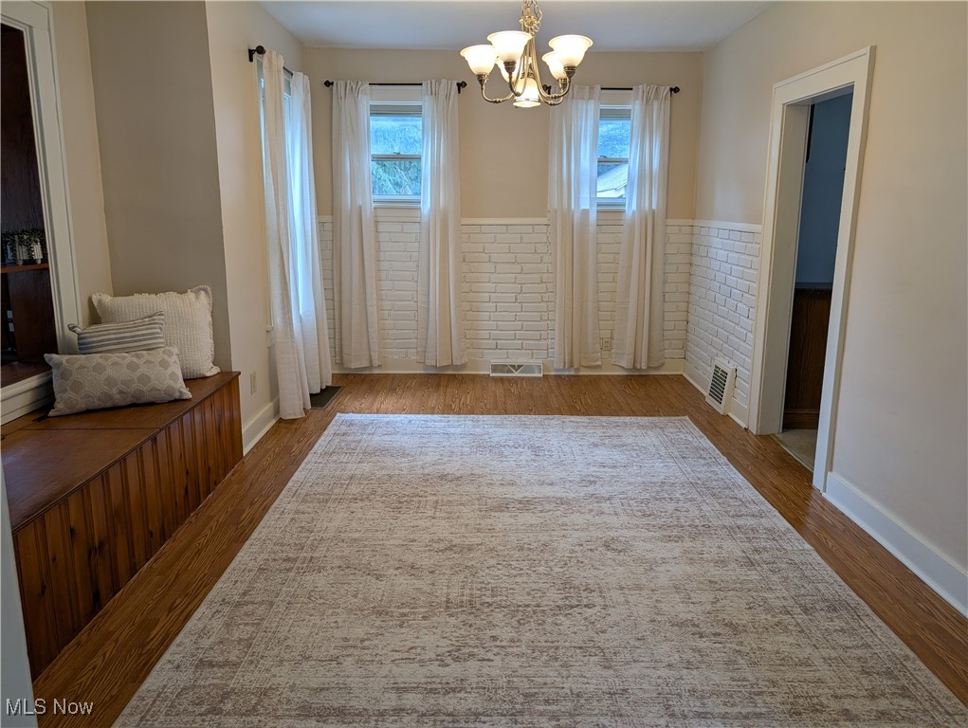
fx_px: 672
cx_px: 484
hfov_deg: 71.5
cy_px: 364
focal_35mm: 24
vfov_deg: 56.9
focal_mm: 6.9
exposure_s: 1/60
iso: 39
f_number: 1.68
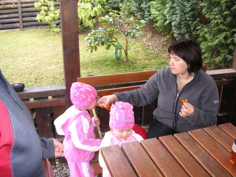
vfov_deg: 38.7
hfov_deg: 50.1
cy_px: 88
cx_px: 118
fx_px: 252
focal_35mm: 37
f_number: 2.8
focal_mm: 6.1
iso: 160
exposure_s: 1/90
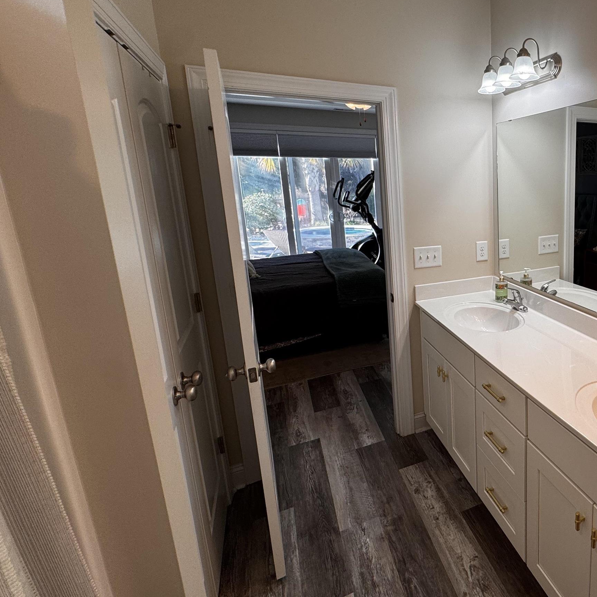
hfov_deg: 60.7
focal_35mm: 22
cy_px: 266
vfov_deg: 69.4
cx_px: 520
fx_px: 429
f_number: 2.2
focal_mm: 2.22
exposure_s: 1/120
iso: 64
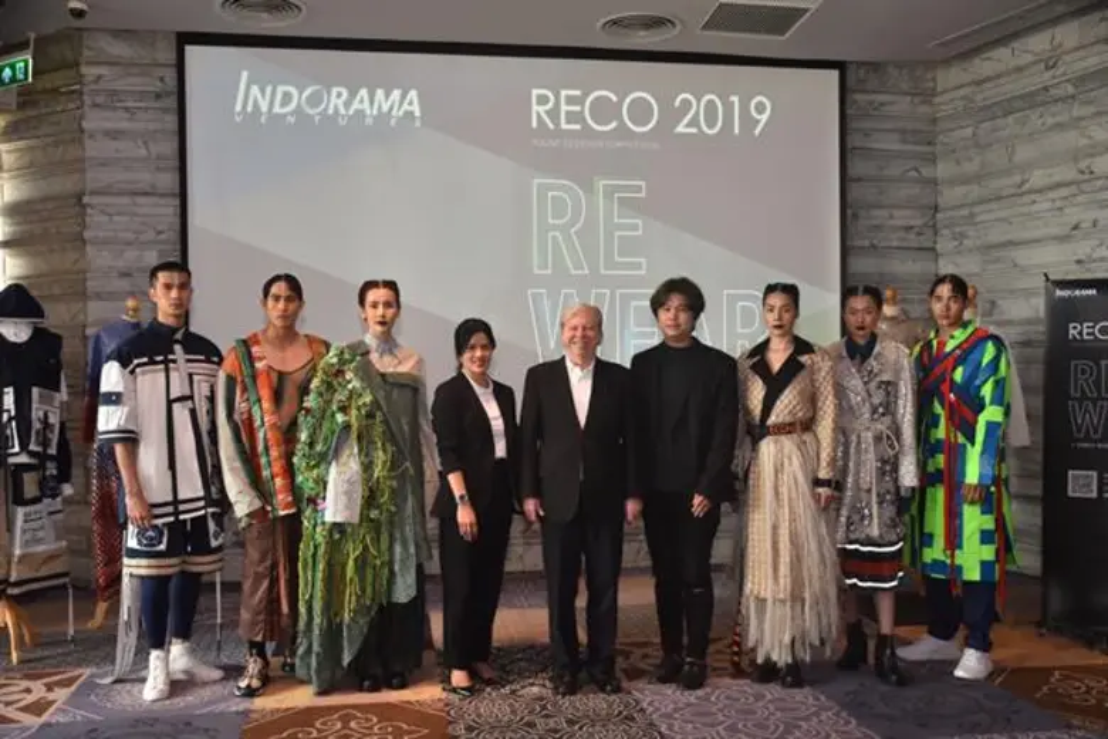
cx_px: 554
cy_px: 370
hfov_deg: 54.4
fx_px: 1077
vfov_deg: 37.9
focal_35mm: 35
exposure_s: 1/500
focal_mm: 35
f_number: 4
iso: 2000
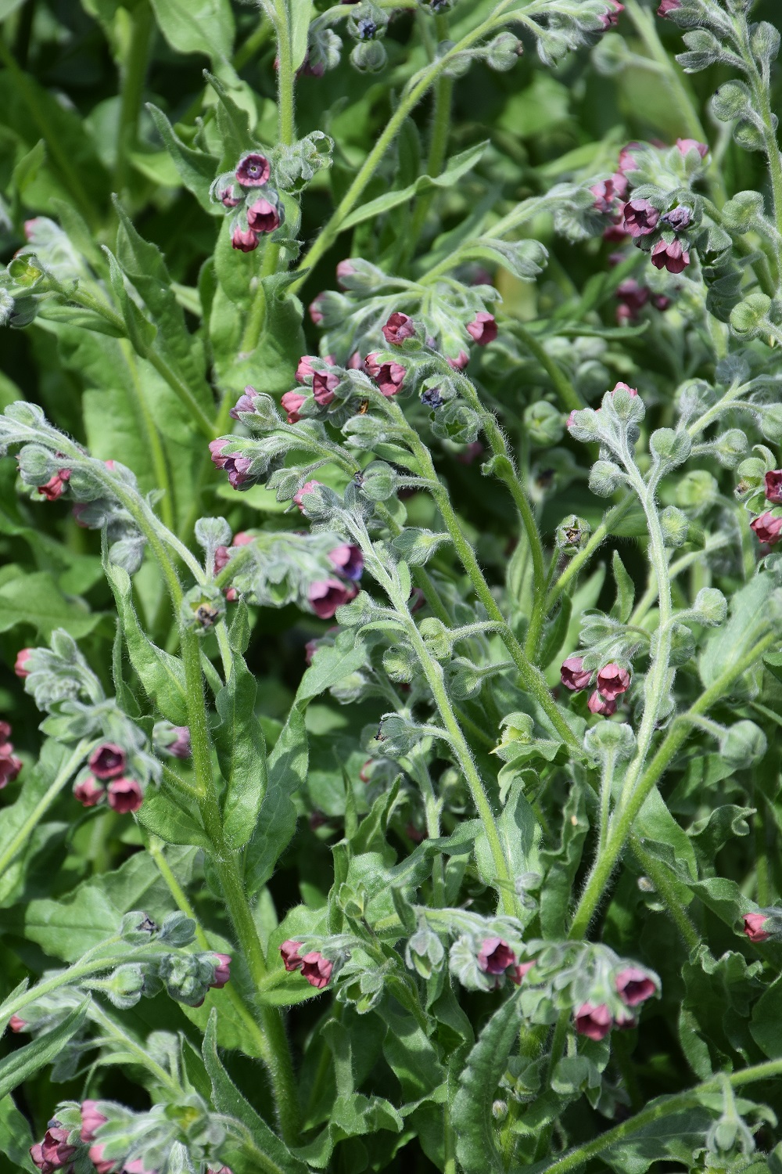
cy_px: 587
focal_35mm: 210
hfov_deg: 6.5
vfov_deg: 9.8
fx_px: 6842
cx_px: 391
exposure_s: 1/400
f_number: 8
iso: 200
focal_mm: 140
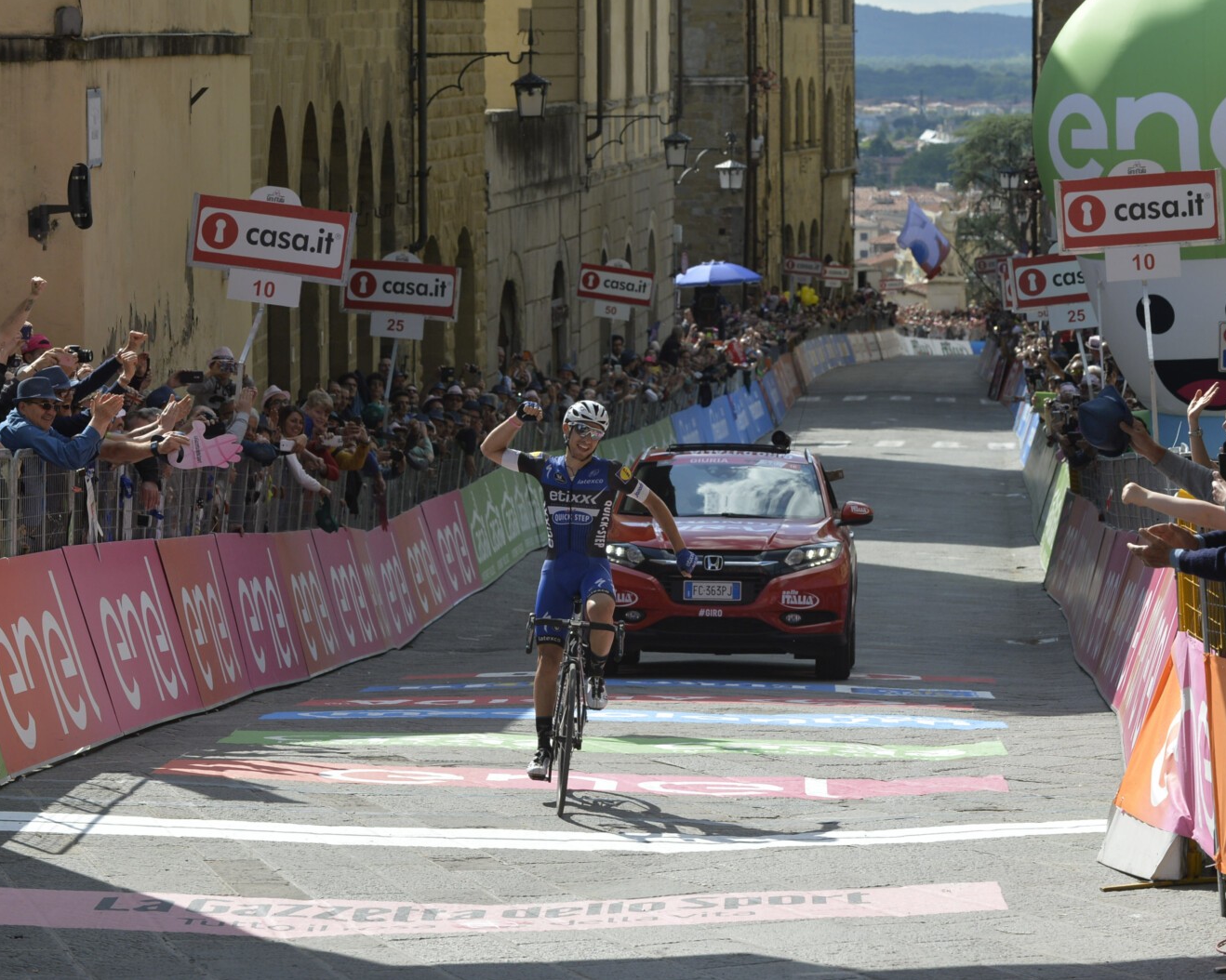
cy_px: 489
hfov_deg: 13.0
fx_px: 5369
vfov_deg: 10.4
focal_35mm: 148
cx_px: 592
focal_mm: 130
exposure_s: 1/1250
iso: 800
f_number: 8
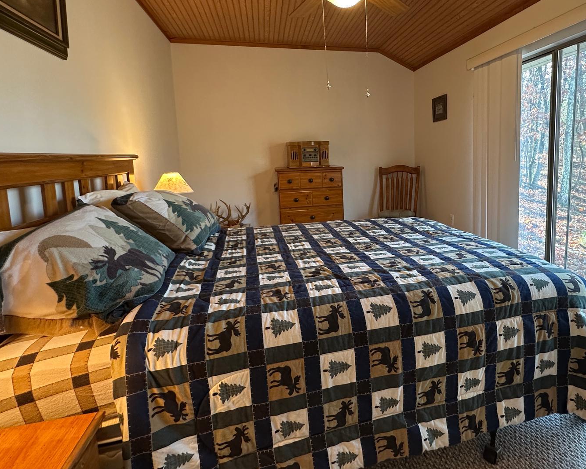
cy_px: 195
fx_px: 364
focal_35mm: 21
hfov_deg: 76.4
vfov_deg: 65.1
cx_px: 362
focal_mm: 2.22
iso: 200
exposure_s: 1/60
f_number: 2.2
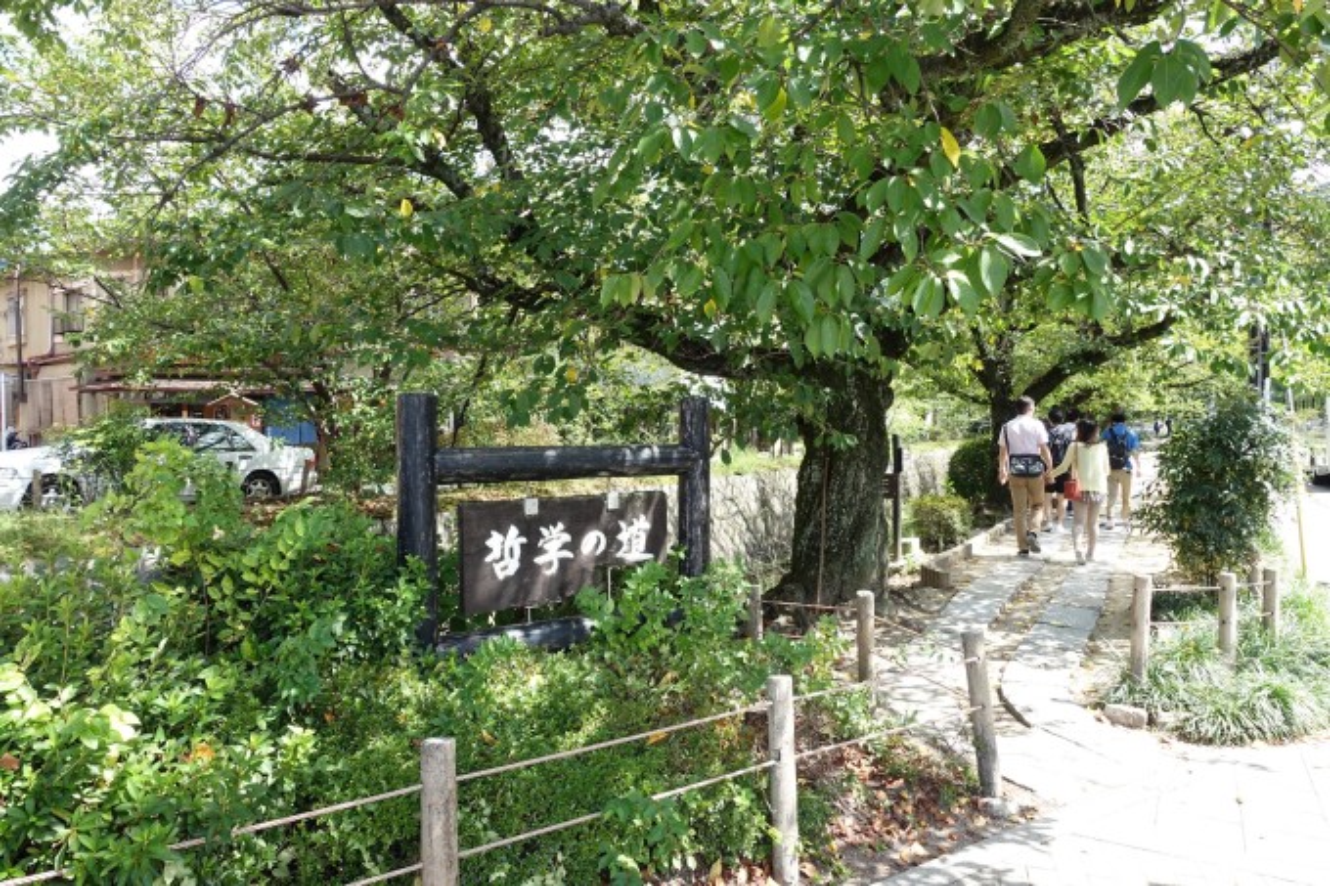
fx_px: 886
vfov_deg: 53.1
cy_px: 443
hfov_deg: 73.8
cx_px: 665
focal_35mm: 24
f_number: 5.6
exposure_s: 1/80
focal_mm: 8.8
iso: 125
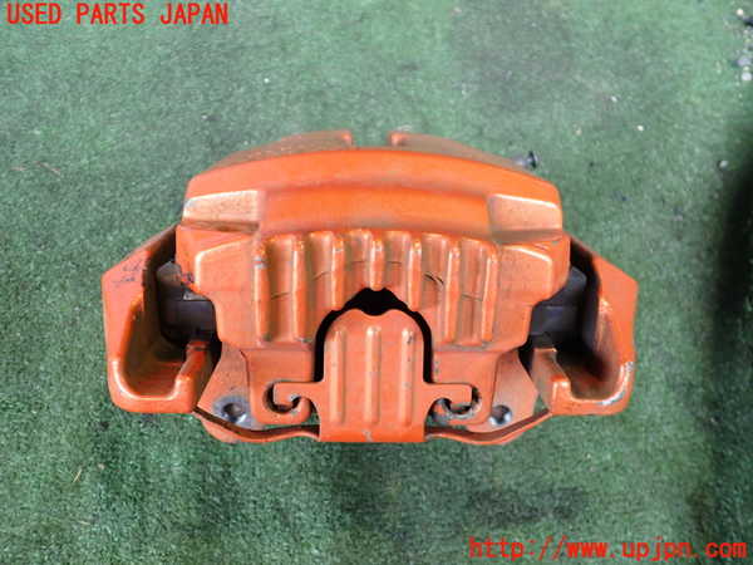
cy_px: 282
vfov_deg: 46.8
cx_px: 376
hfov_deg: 60.0
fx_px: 653
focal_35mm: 30
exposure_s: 1/50
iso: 200
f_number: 2.3
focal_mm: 5.4
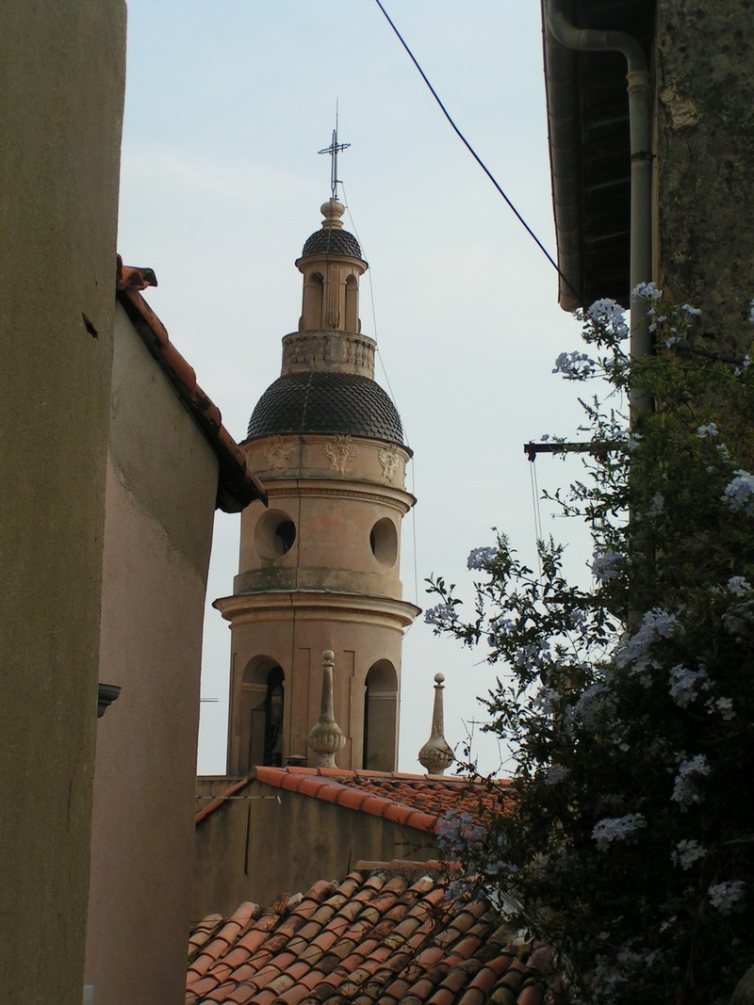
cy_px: 502
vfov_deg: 24.7
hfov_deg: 18.7
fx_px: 2295
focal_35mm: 79
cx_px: 377
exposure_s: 1/400
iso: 50
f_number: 5
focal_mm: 12.1
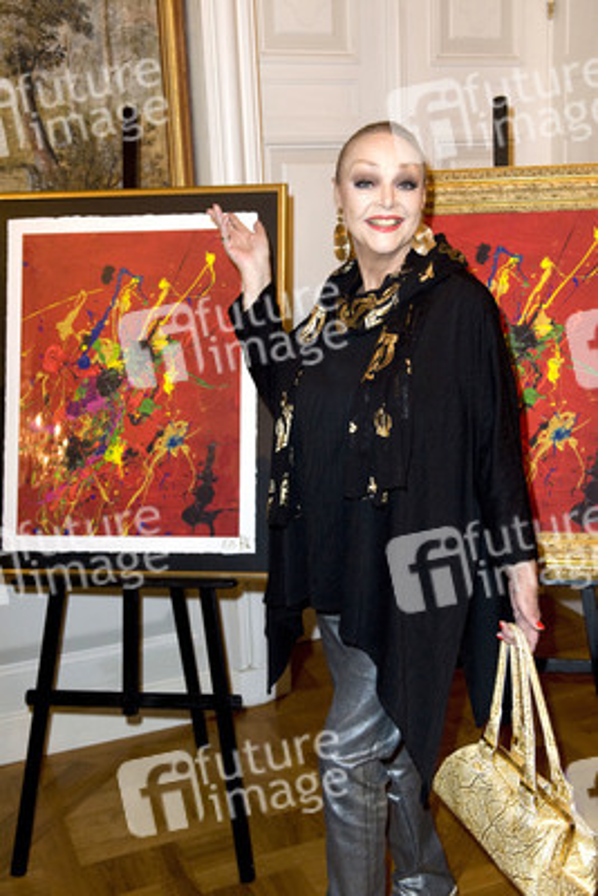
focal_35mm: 38
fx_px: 946
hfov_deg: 35.1
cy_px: 448
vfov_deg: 50.7
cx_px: 299
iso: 1250
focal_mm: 38
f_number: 4
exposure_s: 1/100
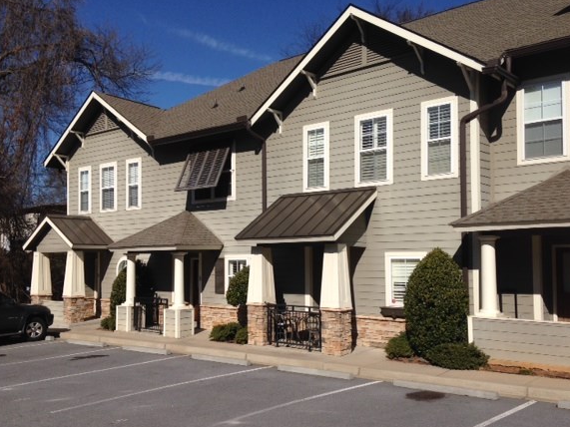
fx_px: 609
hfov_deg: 50.1
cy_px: 234
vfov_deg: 38.6
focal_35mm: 37
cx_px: 278
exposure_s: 1/3390
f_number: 2.4
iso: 50
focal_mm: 4.12
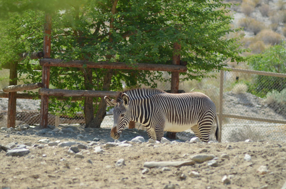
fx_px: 2022
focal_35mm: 255
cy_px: 94
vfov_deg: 5.4
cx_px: 143
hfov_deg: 8.1
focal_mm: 170
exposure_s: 1/1600
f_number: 5
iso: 400
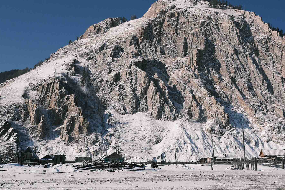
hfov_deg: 42.7
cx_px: 158
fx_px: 364
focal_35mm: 46
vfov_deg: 29.2
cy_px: 95
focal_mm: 27
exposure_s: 1/1400
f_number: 6.4
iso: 160
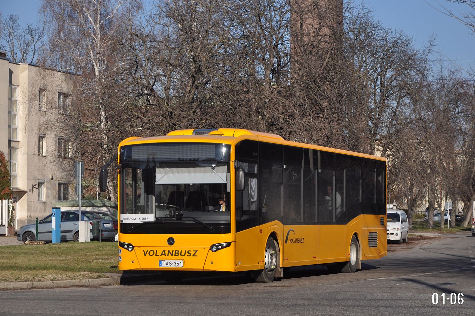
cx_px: 238
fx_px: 1384
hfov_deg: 19.5
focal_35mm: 105
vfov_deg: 13.0
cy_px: 158
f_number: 6.3
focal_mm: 70
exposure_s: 1/1600
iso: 400
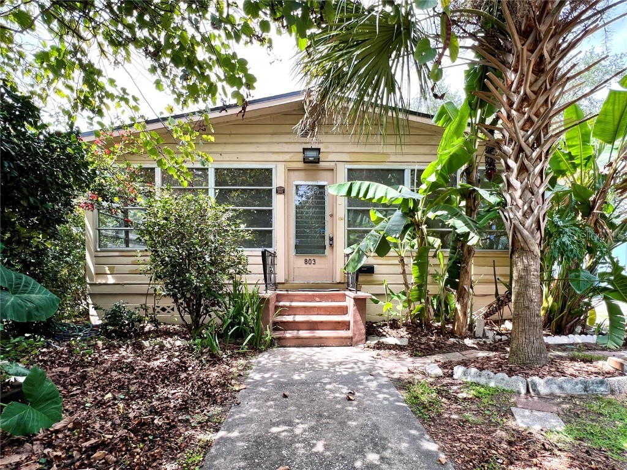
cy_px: 235
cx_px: 314
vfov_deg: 89.9
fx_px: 235
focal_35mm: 13
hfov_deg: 106.2
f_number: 1.8
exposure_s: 1/256
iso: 32
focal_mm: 1.57
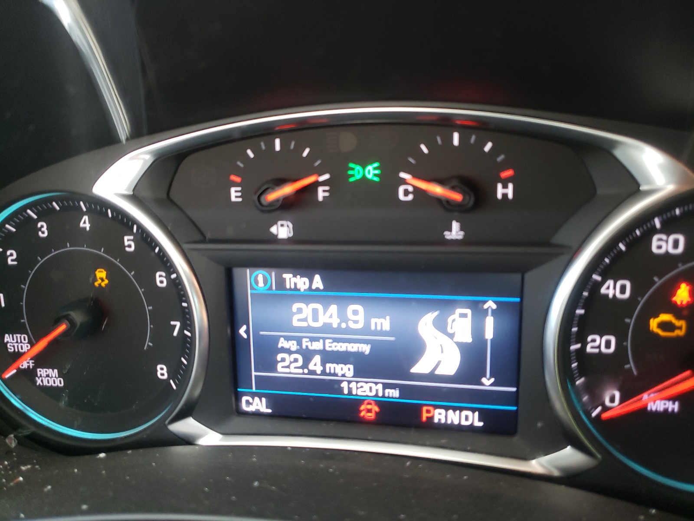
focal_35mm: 26
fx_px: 521
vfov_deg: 53.1
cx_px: 347
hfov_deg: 67.3
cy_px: 260
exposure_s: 1/50
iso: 215
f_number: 1.5
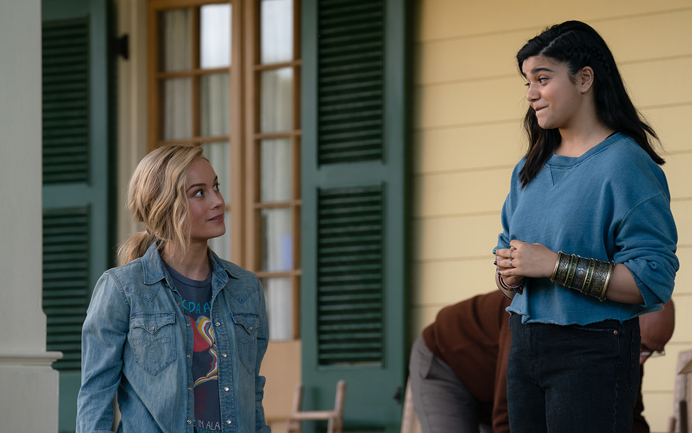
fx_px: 3225
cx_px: 345
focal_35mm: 171
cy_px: 207
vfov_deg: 7.7
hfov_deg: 12.2
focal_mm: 167
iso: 400
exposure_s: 1/400
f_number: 5
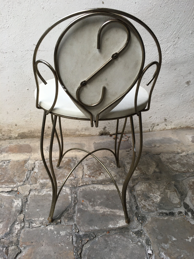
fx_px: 217
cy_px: 130
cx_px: 97
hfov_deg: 48.2
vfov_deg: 61.7
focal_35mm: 29
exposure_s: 1/33
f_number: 2.2
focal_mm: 4.15
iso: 25
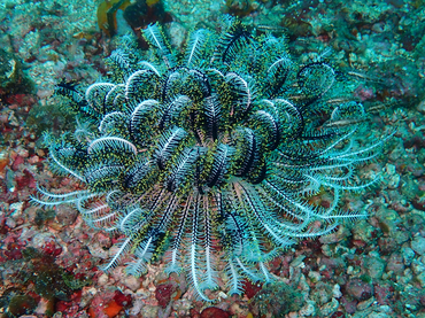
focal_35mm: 35
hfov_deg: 52.7
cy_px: 159
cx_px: 212
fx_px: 429
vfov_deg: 40.7
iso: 200
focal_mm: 6.42
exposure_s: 1/125
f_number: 3.5
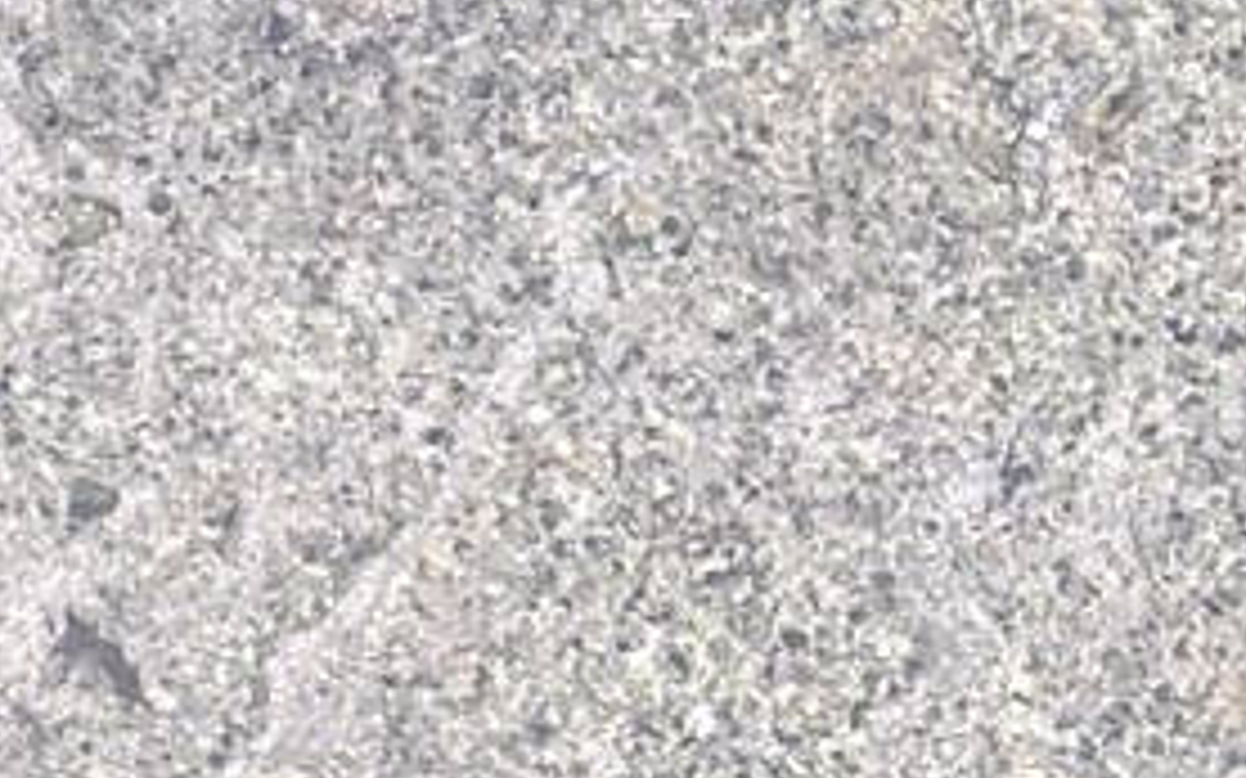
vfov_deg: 9.2
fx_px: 4855
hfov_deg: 14.4
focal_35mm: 143
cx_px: 1233
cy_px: 553
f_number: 1.8
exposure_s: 1/254
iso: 20
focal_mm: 3.99
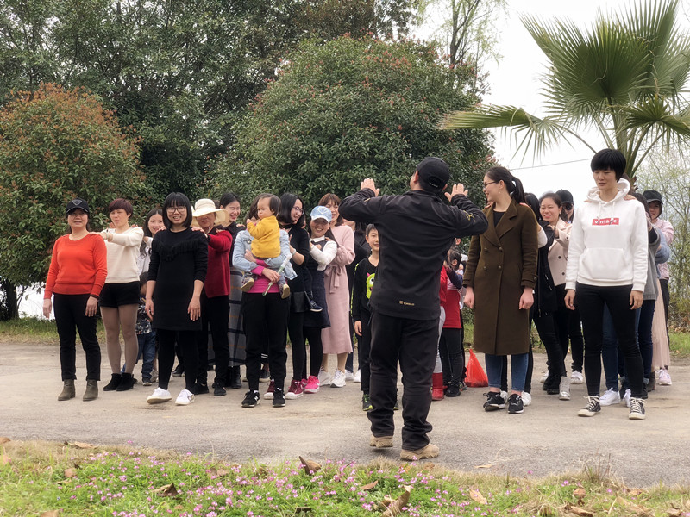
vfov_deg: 28.0
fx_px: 1037
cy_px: 258
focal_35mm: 52
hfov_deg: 36.8
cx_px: 345
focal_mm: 6
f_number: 2.4
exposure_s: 1/233
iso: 16
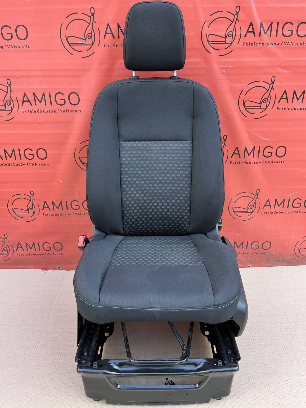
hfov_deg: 51.4
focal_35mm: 27
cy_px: 200
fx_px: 318
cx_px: 155
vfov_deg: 65.3
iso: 64
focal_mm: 5.1
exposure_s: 1/121
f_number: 1.6
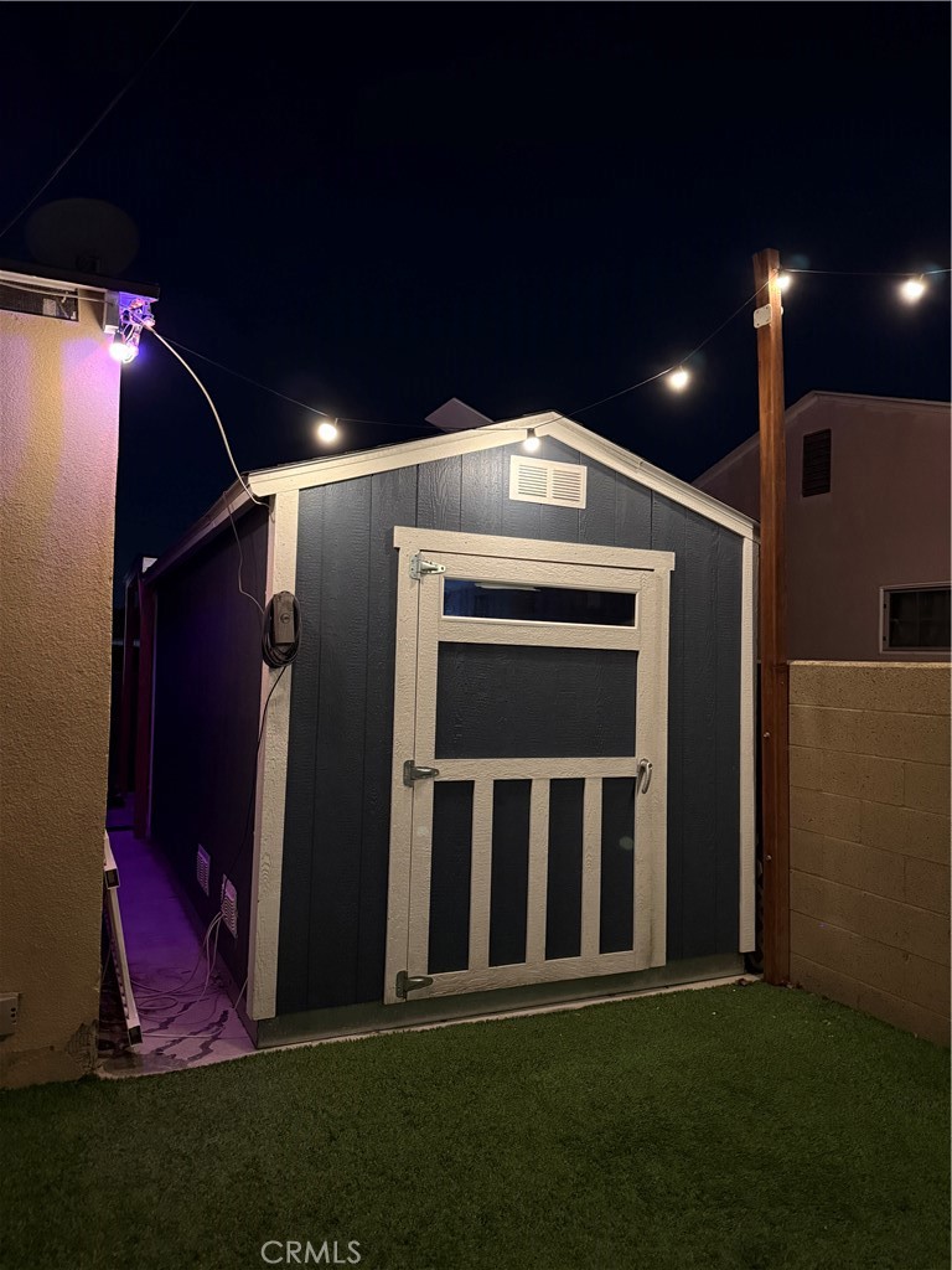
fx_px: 880
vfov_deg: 71.6
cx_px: 476
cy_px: 635
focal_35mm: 24
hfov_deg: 56.8
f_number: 1.78
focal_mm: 6.76
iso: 1000
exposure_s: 1/35
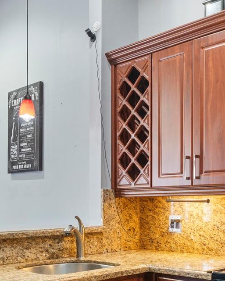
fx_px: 399
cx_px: 137
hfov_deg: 31.4
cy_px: 211
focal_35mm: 48
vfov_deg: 37.8
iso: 800
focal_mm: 16
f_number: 9
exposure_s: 1
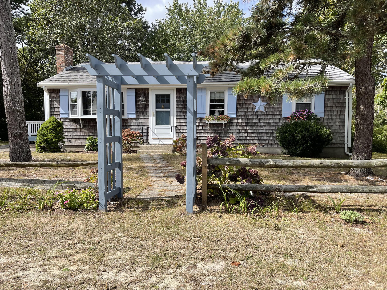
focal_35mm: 25
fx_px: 279
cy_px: 145
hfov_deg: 69.4
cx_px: 194
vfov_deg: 54.9
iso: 32
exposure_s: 1/1795
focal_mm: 5.1
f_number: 1.6
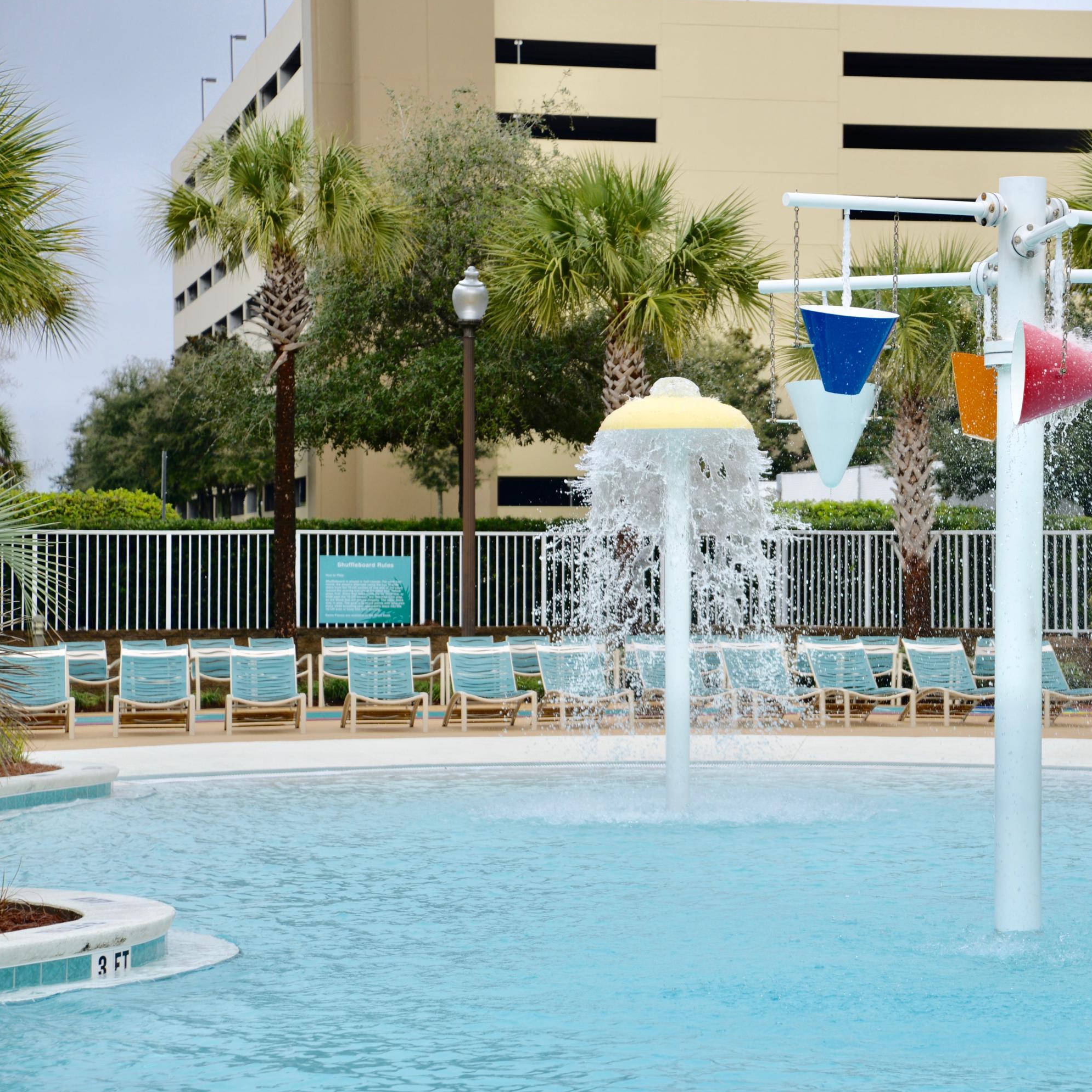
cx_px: 779
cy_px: 544
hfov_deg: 15.9
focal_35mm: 109
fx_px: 3890
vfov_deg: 16.0
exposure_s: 1/400
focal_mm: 85
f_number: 4.5
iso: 100
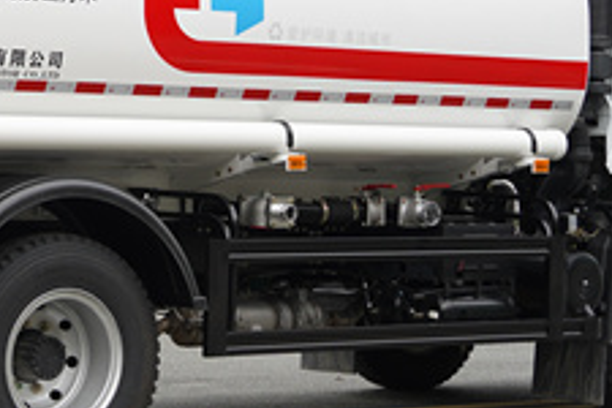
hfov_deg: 15.8
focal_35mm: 128
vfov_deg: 10.6
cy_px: 20
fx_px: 2176
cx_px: 33
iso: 100
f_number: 3.2
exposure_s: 1/640
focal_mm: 36
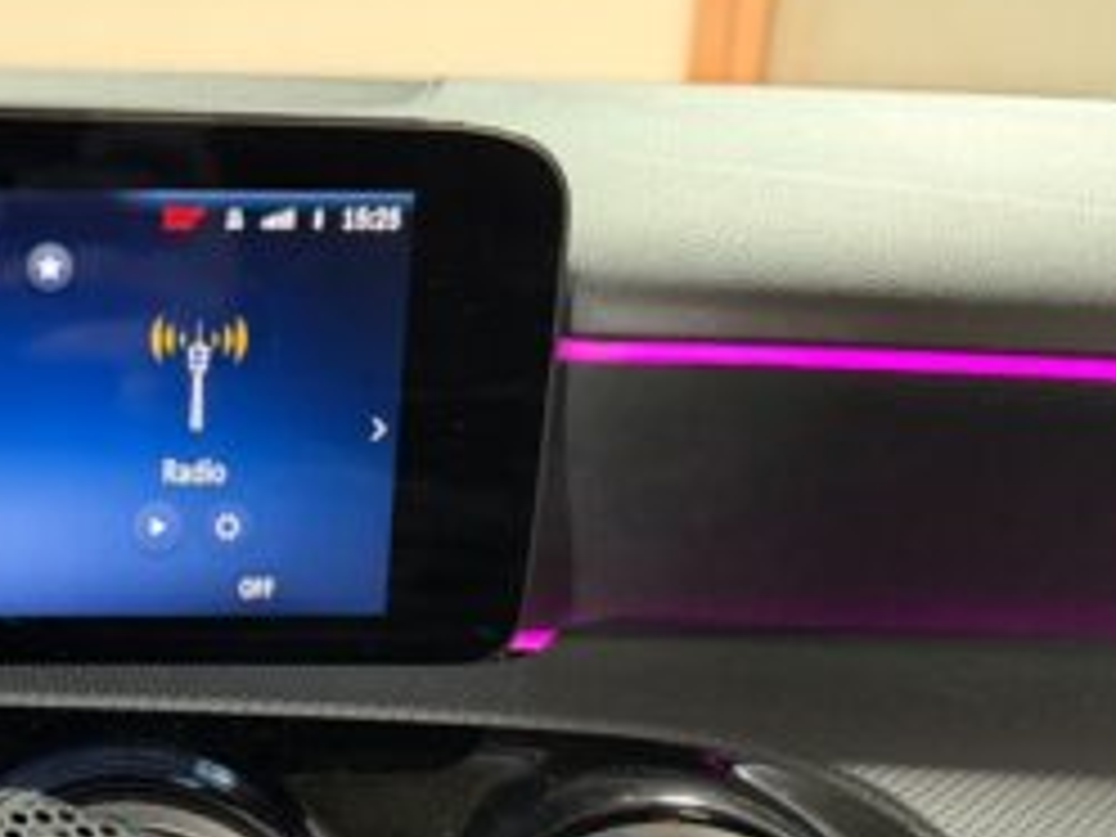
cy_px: 839
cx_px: 58
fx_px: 1934
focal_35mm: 60
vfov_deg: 23.4
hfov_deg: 30.4
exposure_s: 1/36
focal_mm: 6.76
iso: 1000
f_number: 1.78
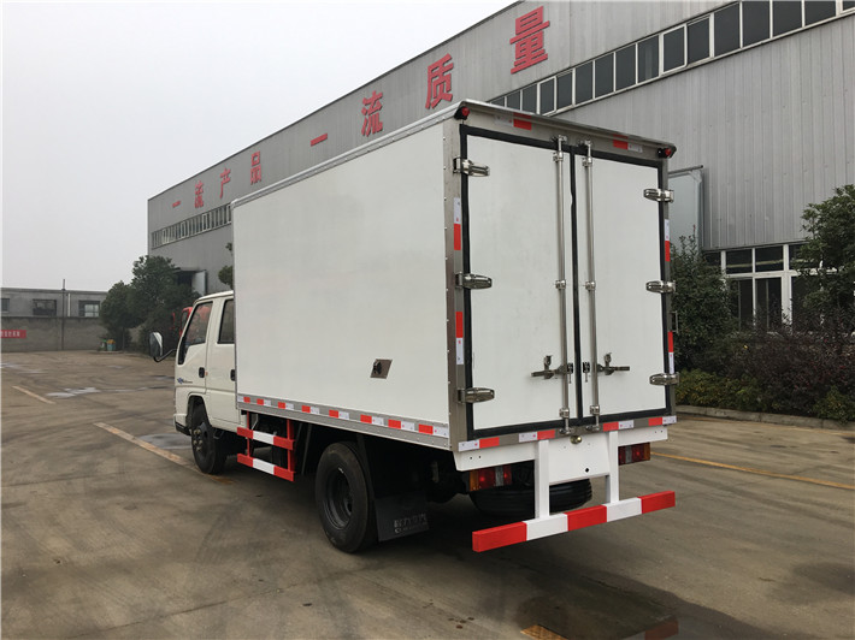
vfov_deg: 48.2
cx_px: 428
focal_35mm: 29
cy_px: 320
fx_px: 716
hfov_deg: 61.7
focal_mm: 4.15
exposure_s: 1/183
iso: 25
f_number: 2.2
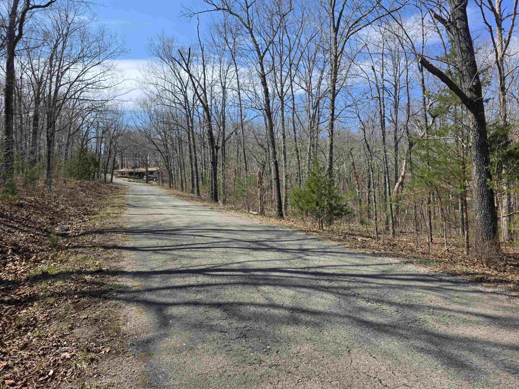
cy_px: 194
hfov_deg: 73.9
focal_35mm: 23
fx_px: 345
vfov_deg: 58.9
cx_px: 260
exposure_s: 1/3589
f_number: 1.7
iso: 80
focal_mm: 6.3
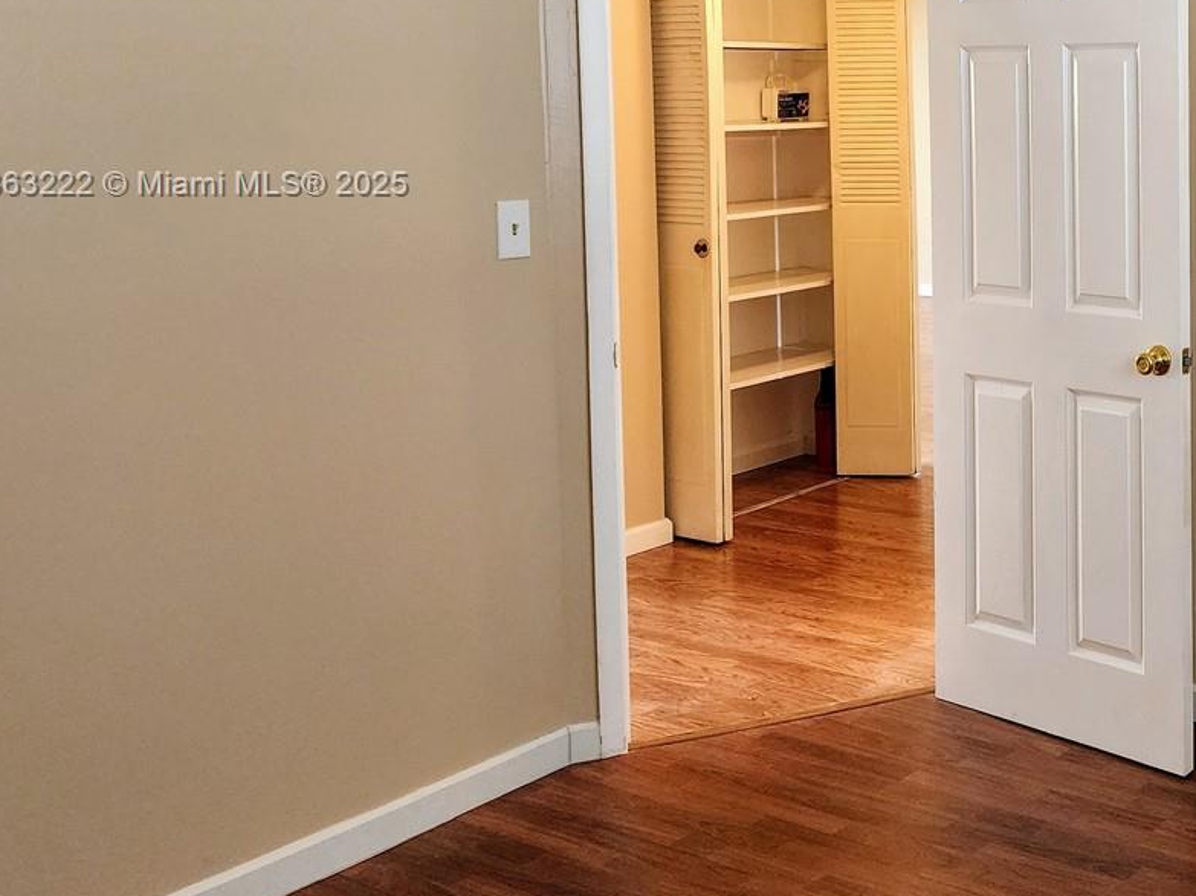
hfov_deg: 37.0
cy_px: 186
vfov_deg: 30.2
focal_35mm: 47
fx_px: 1624
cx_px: 1141
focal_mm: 6.4
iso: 500
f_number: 1.8
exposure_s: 1/120
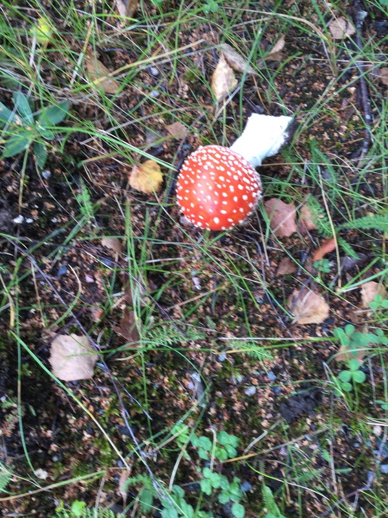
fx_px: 463
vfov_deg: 58.4
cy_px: 259
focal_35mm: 31
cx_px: 194
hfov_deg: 45.4
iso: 32
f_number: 2.4
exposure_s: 1/50
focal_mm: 3.3
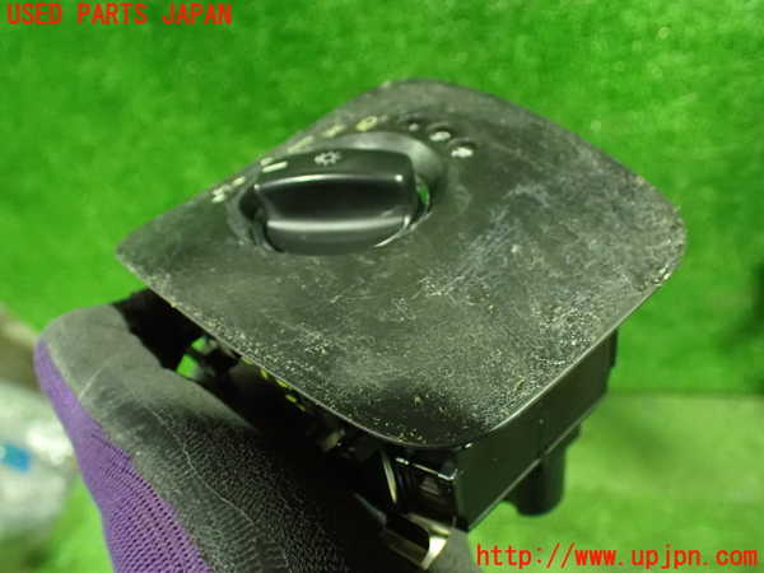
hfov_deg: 60.0
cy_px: 286
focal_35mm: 30
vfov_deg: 46.8
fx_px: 662
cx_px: 382
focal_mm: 5.4
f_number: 2.3
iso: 1600
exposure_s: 1/30
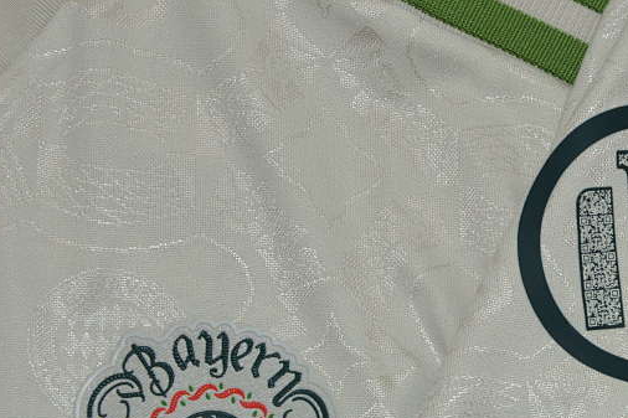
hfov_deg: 15.7
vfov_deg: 10.6
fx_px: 2232
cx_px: 658
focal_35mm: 128
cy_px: 424
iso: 400
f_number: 13
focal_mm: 40
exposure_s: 1/200
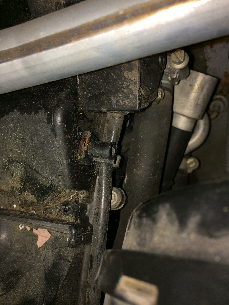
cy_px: 152
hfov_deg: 48.2
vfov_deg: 61.7
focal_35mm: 29
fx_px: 256
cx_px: 114
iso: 32
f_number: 2.2
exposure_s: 1/157
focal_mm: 4.15
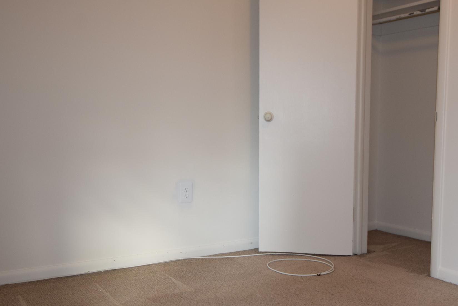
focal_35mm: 41
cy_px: 172
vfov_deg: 32.6
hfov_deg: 47.1
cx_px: 280
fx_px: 522
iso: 800
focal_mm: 22
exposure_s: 1/100
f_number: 5
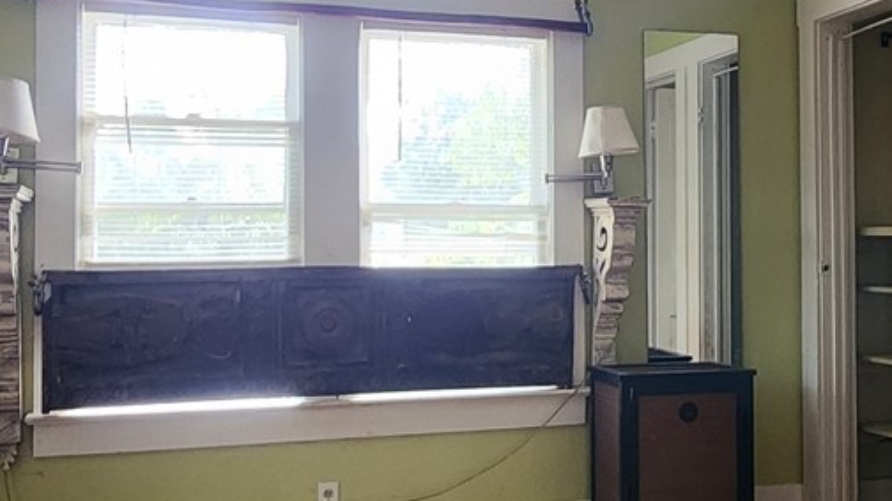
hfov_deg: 44.4
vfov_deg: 26.5
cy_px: 234
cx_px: 634
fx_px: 1064
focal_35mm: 45
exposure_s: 1/40
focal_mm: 2.2
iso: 320
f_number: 2.2
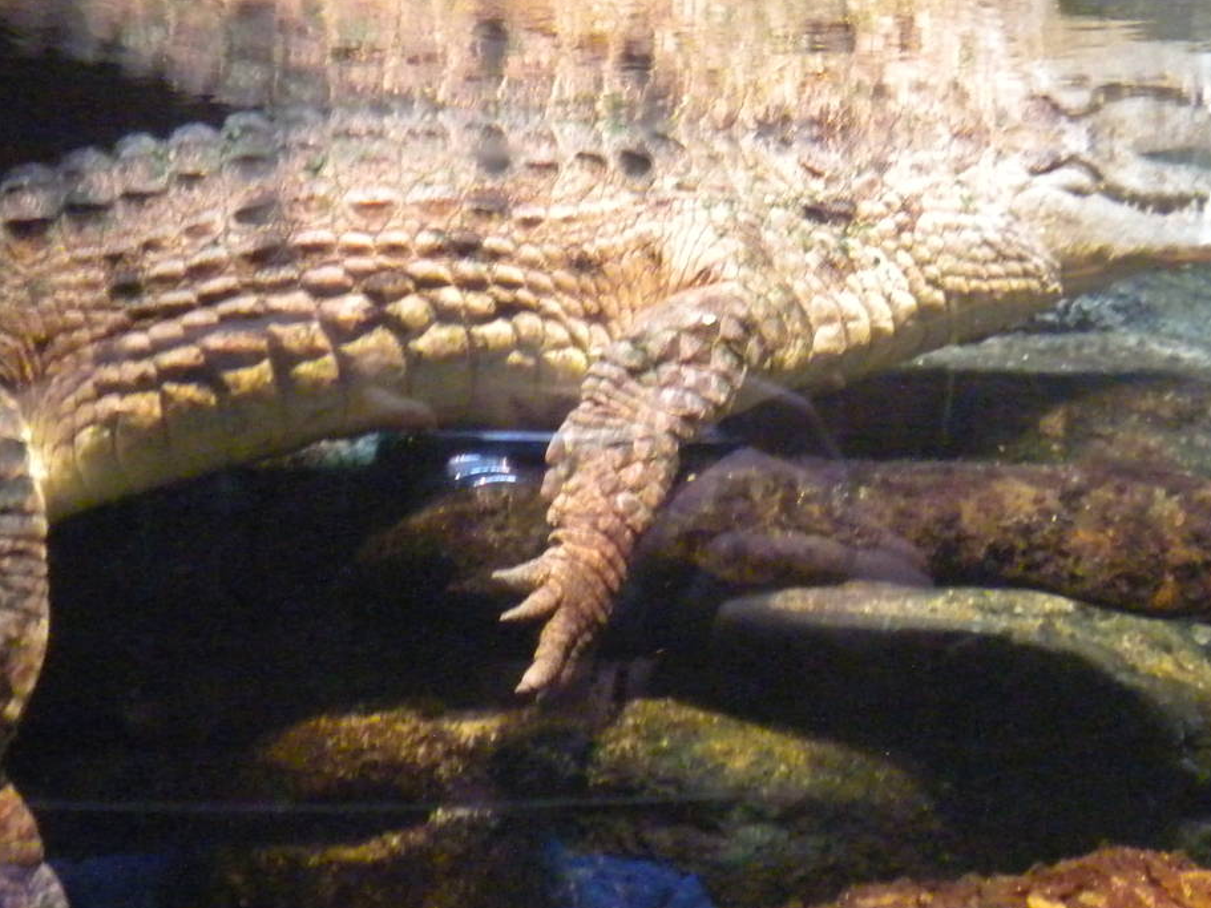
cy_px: 375
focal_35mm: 65
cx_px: 806
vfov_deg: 22.6
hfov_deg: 29.6
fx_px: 2274
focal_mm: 6.6
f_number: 3.5
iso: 800
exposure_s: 1/26.7
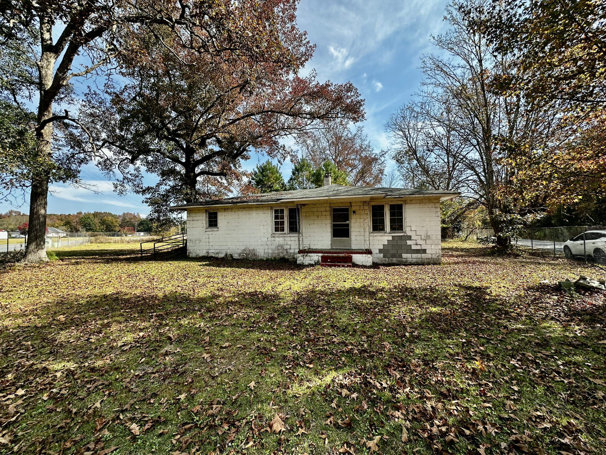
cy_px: 228
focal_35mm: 14
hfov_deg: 102.1
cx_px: 303
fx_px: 245
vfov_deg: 85.7
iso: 40
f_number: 2.2
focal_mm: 2.22
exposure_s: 1/720
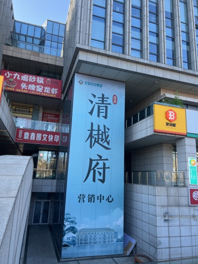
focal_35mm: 26
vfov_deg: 67.3
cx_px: 99
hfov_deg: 53.0
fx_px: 198
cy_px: 132
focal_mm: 5.7
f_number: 1.5
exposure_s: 1/513
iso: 50
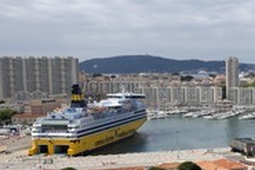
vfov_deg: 16.5
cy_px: 138
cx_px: 272
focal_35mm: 82
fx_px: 580
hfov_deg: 23.4
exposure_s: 1/250
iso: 200
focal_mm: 36
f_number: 16
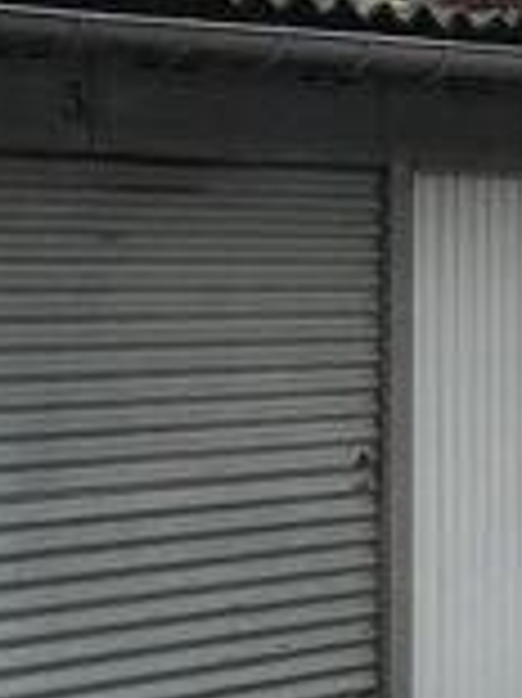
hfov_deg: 12.2
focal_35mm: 120
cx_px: -27
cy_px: 639
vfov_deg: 16.2
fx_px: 2416
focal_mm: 4.15
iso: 32
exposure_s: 1/628
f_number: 2.2
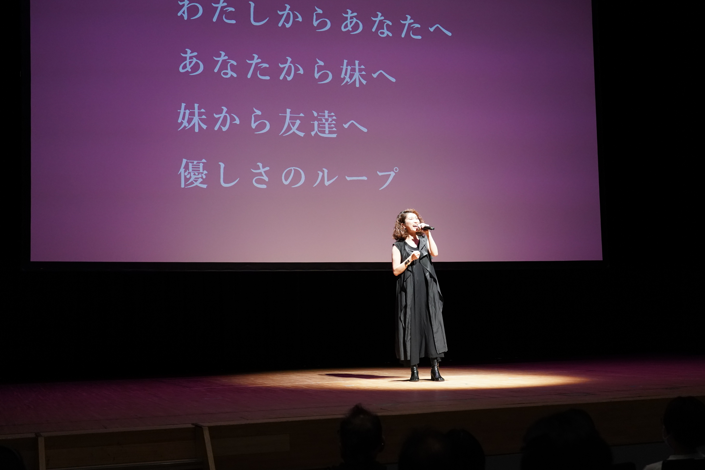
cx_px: 352
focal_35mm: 47
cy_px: 235
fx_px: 920
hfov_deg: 41.9
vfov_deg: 28.7
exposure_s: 1/160
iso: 5000
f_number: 4
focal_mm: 47
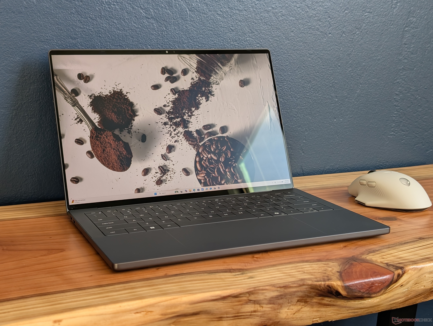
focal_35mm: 49
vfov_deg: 29.7
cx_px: 216
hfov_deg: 38.9
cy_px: 163
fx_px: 614
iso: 126
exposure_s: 1/69.9
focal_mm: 6.9
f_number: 1.68
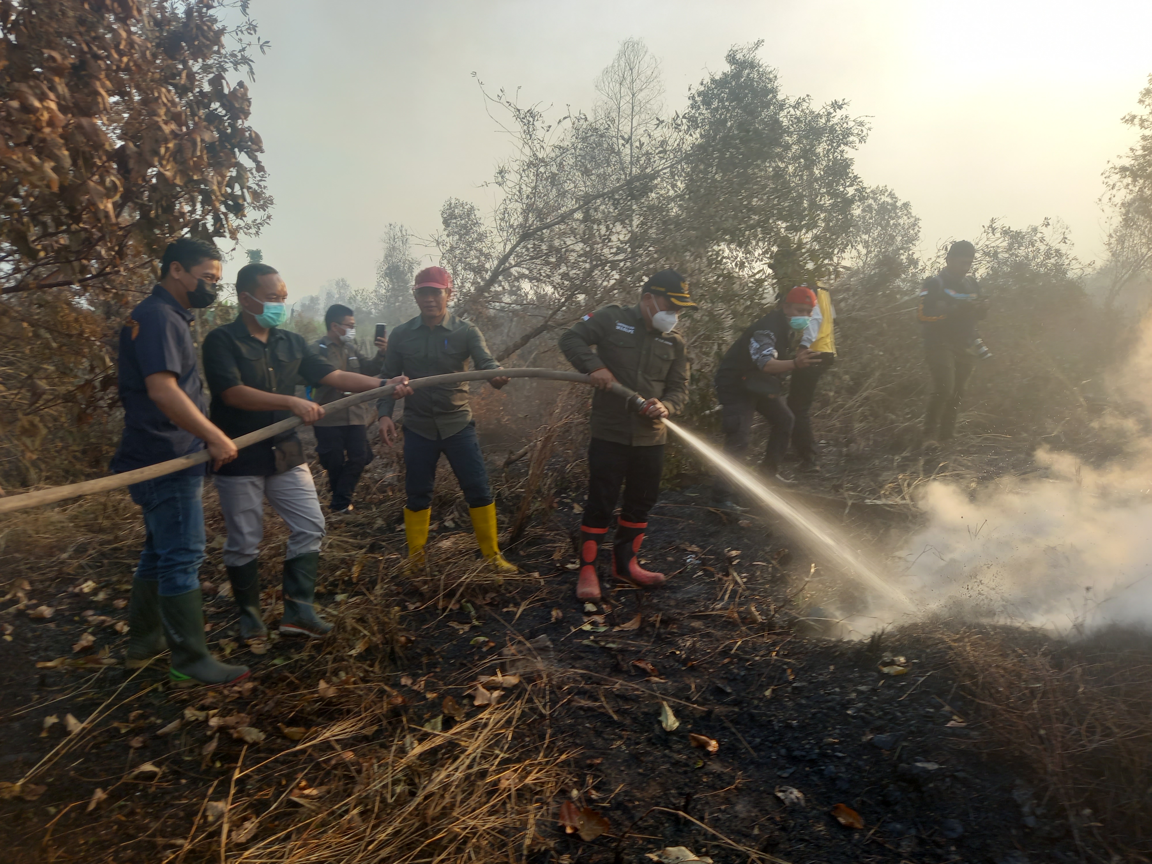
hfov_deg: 69.4
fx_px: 832
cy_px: 432
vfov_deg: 54.9
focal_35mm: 25
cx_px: 576
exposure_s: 1/116
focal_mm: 4.6
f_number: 2
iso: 25
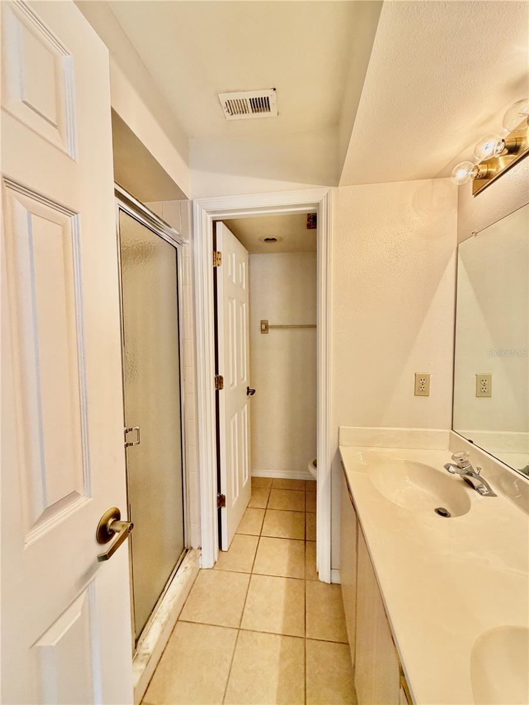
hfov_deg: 85.7
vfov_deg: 102.1
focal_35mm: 14
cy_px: 352
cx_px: 264
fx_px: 285
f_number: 2.2
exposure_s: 1/120
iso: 320
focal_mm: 2.22
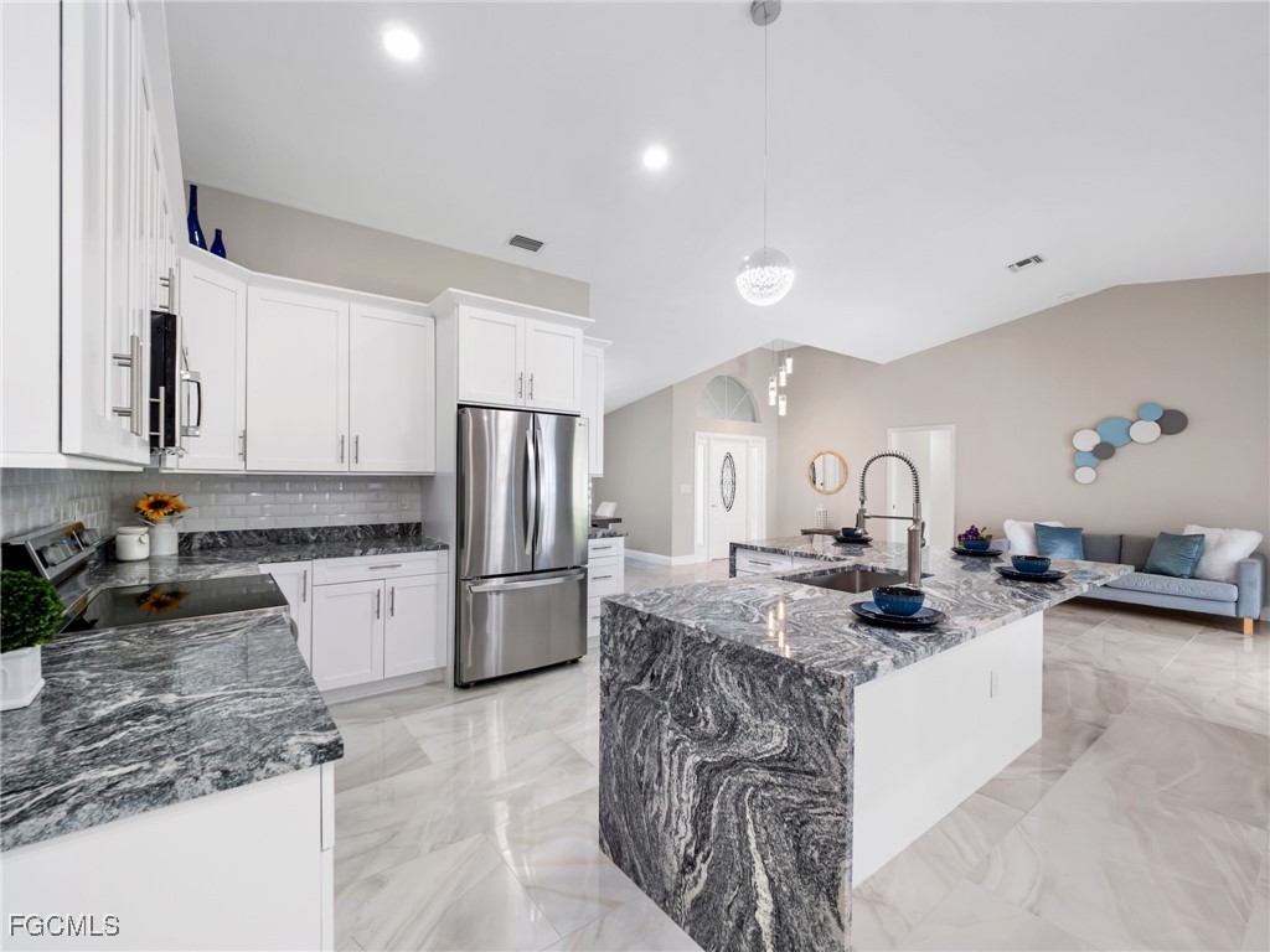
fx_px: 514
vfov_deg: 85.7
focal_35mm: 14
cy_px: 476
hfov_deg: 102.1
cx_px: 635
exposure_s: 1/5
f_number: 7.1
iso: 200
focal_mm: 7
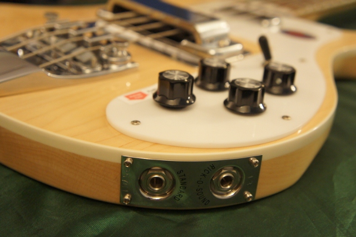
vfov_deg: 29.8
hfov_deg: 43.6
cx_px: 178
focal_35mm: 45
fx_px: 445
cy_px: 118
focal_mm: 30
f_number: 4.5
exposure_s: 1/25
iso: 1600
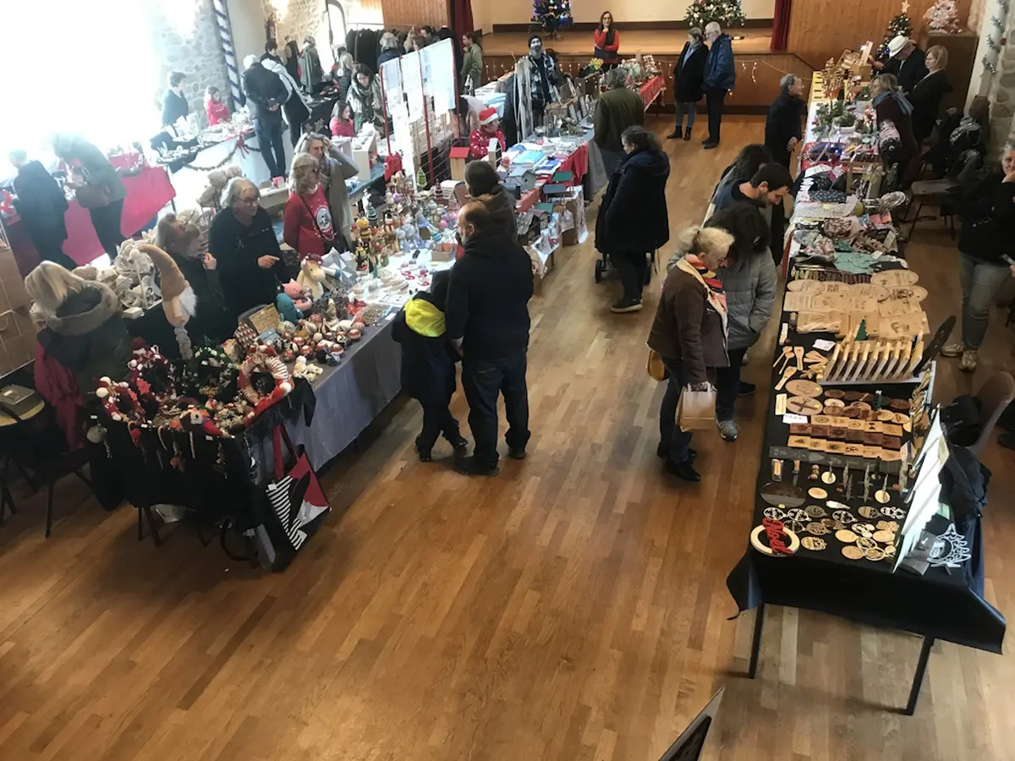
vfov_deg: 49.7
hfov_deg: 63.4
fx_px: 821
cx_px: 508
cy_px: 380
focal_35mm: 28
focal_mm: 3.99
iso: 64
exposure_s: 1/17
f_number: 1.8
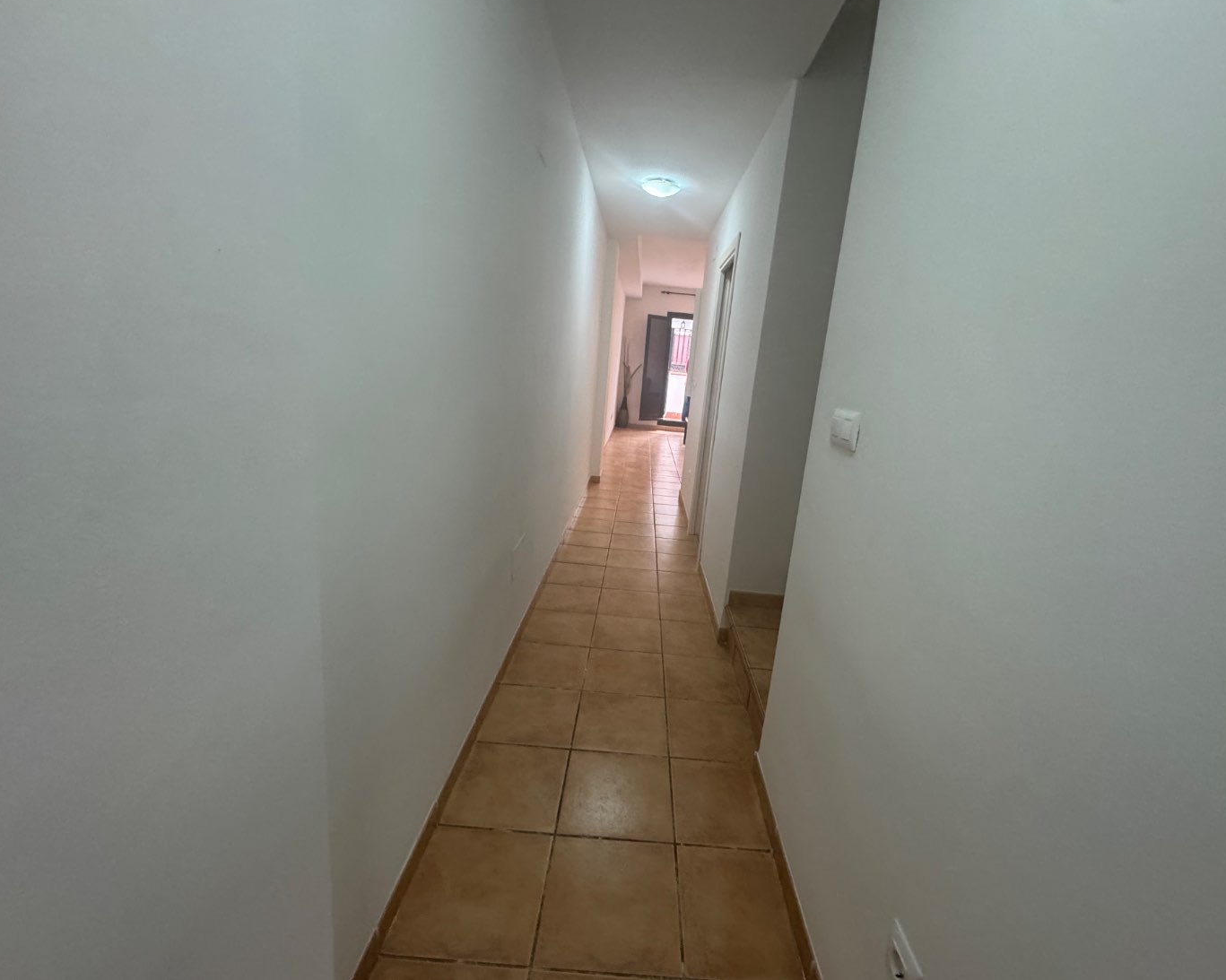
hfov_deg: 96.7
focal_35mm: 15
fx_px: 544
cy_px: 477
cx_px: 641
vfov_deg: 84.0
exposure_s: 1/50
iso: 320
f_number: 2.2
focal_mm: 2.22
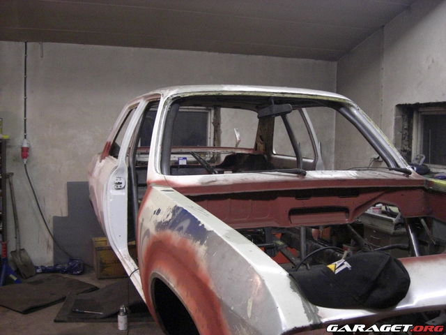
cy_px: 168
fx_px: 490
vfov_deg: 37.7
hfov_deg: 49.0
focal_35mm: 38
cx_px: 223
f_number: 2.8
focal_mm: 7.9
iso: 800
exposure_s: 1/60
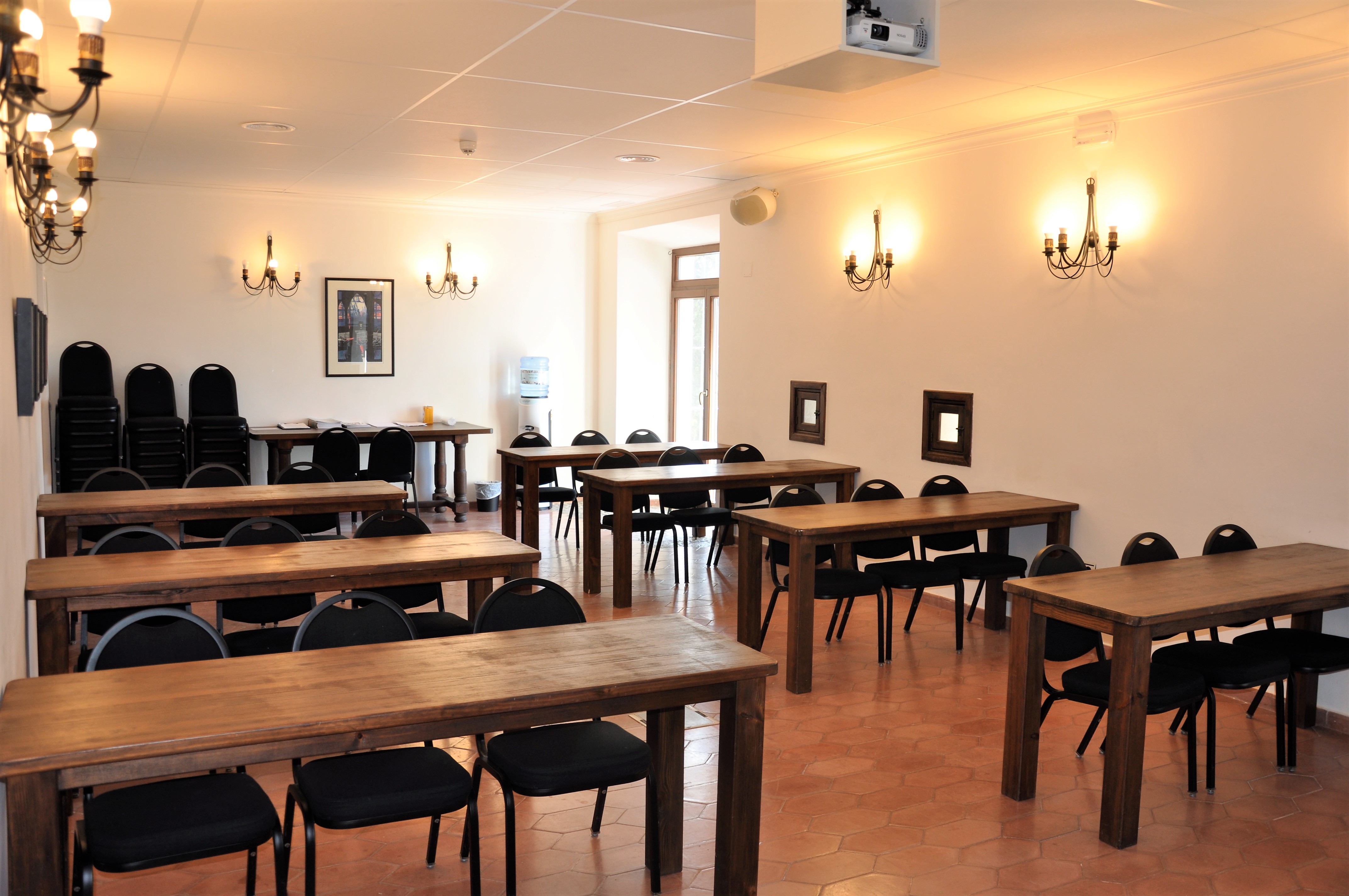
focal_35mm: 32
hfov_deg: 59.6
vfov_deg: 41.6
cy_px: 448
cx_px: 674
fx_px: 1179
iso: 200
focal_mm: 21
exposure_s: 1/30
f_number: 3.8
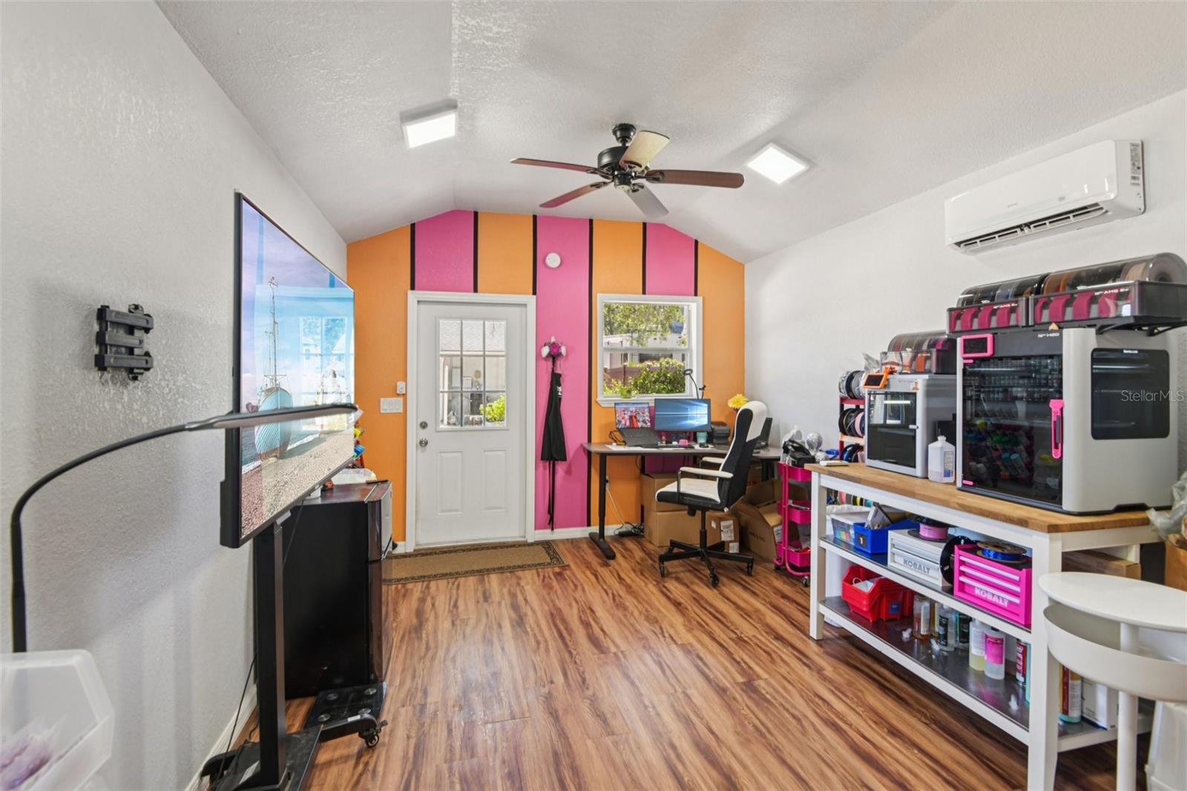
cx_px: 594
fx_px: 527
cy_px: 396
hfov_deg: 96.7
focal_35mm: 16
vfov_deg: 73.7
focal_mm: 16
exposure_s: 1/25
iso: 400
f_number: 8
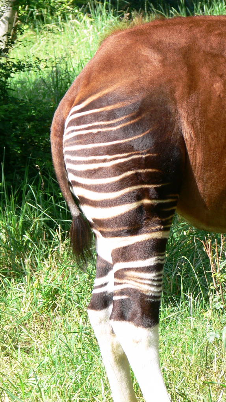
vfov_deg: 7.3
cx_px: 309
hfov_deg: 4.1
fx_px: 3142
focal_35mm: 295
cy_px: 201
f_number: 4.5
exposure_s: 1/100
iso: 80
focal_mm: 36.5
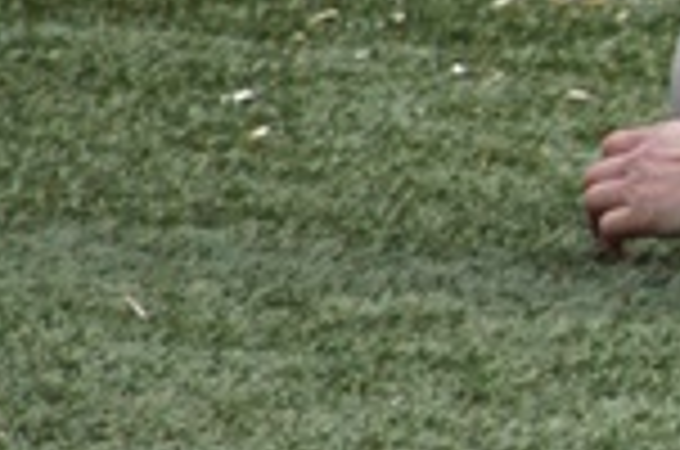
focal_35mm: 1992
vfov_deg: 0.7
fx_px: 37547
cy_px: -124
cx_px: 1792
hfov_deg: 1.0
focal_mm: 200
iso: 200
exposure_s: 1/320
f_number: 6.3
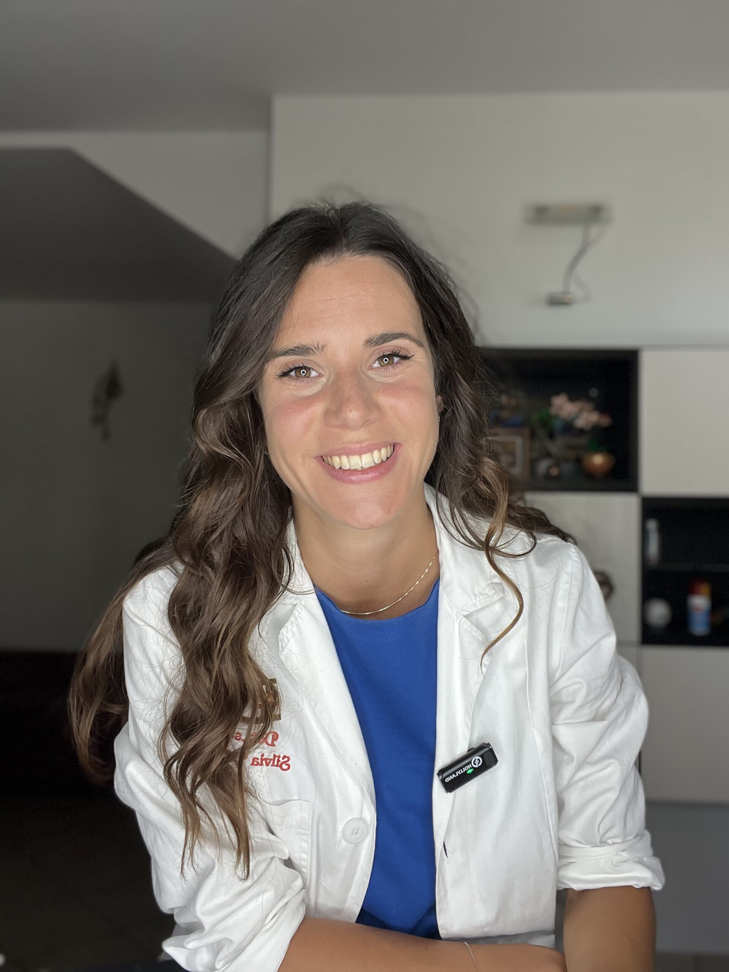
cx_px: 364
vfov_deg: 60.0
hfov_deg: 46.8
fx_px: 842
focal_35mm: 30
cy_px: 486
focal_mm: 2.71
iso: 100
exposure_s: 1/108
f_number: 2.2
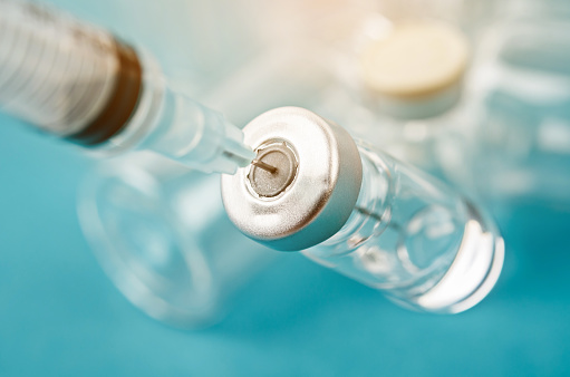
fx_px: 1421
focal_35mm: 90
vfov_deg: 15.1
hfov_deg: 22.7
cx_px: 285
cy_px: 188
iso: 100
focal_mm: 60
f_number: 10
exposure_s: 1/125
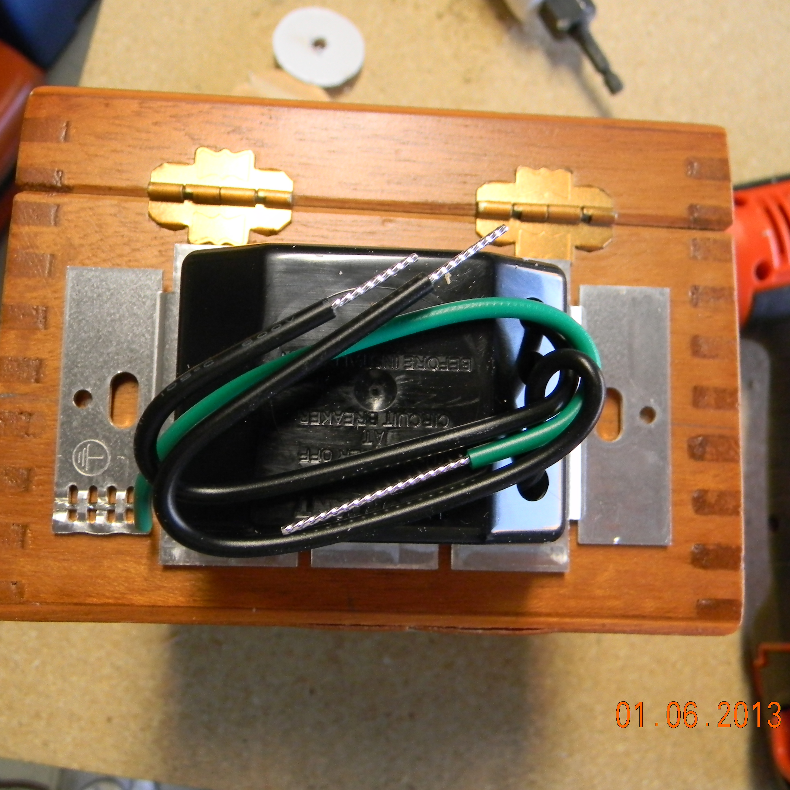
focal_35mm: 34
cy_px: 393
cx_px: 406
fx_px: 878
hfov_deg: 48.4
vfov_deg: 48.5
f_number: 3.5
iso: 320
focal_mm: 5
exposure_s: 1/30
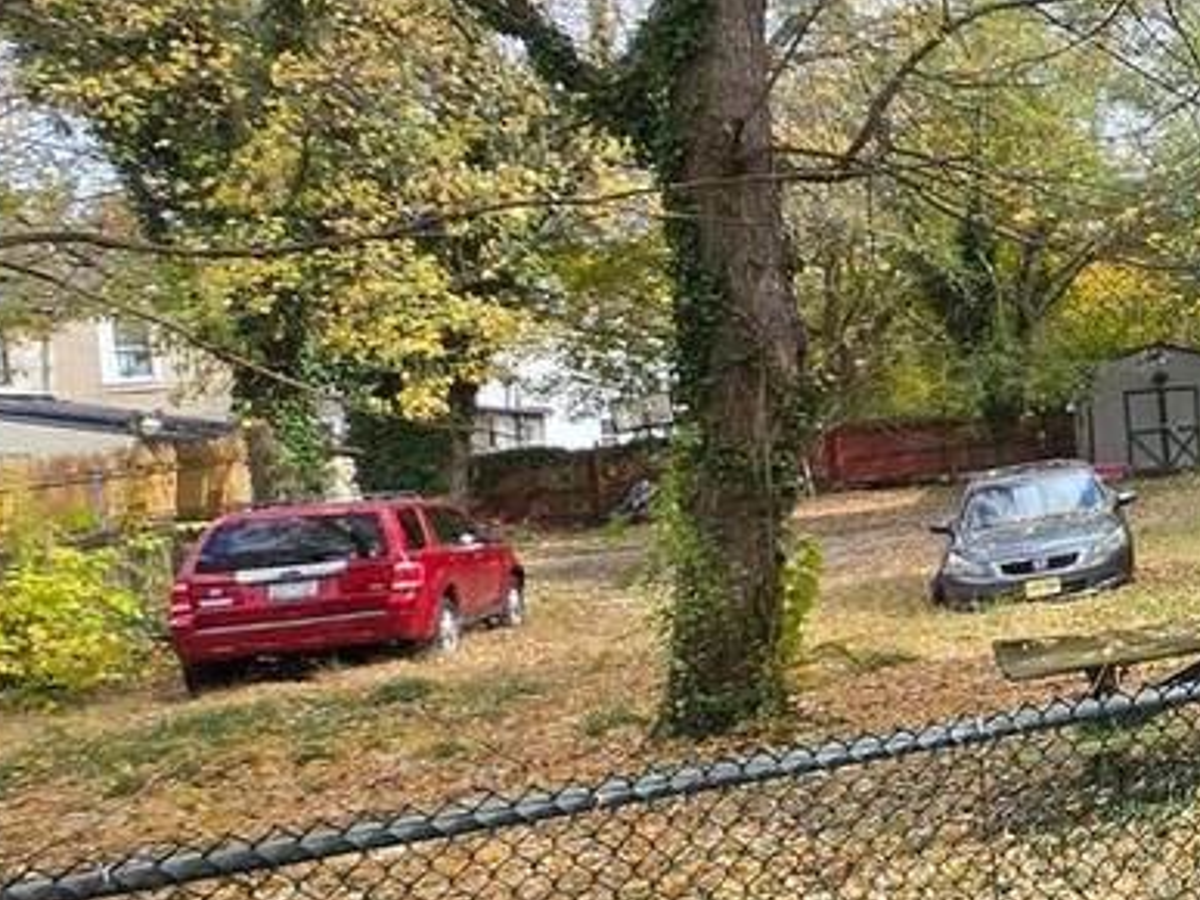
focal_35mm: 43
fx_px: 1490
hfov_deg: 27.8
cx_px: 1839
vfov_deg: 33.5
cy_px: 366
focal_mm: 1.7
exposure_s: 1/205
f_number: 2.2
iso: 25
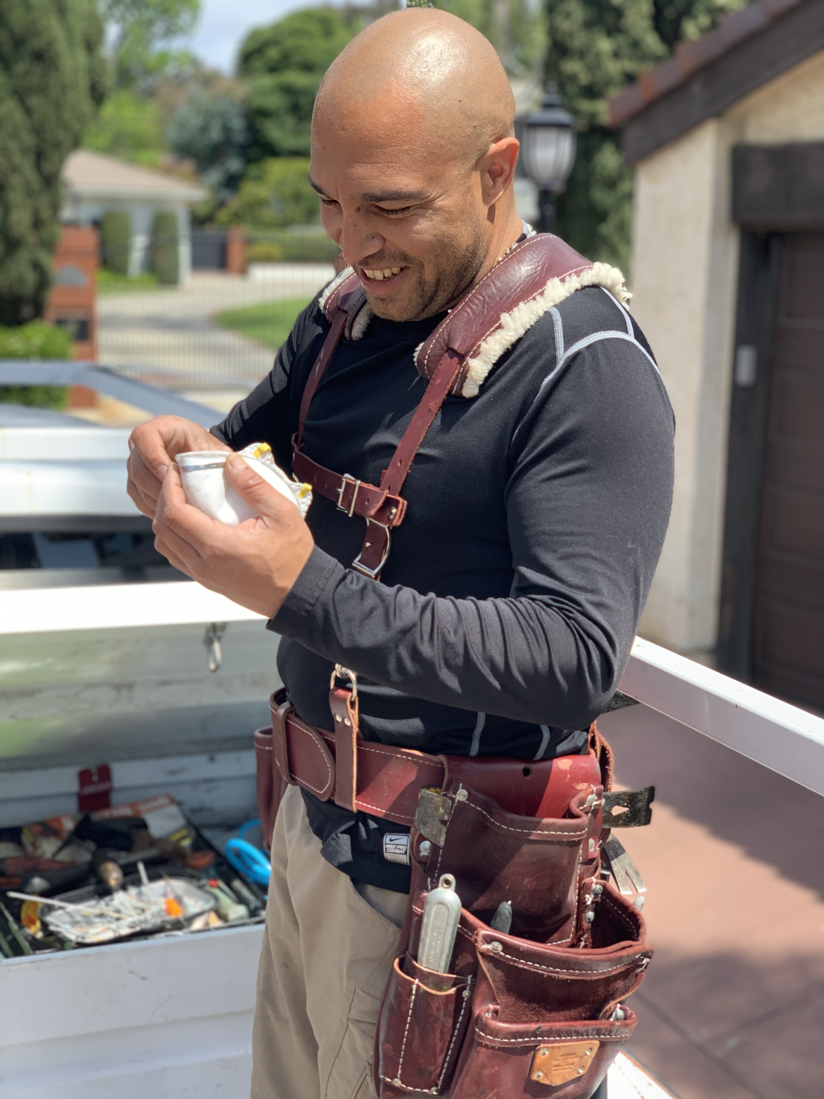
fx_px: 1650
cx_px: 412
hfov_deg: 28.0
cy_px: 550
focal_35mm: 52
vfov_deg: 36.8
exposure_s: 1/475
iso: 16
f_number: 2.4
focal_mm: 6
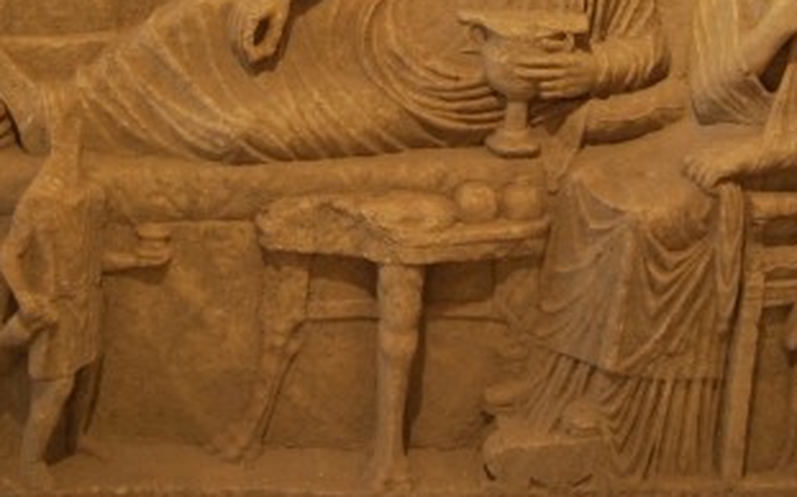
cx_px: 341
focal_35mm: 66
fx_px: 1433
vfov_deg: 18.9
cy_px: -55
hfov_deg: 31.0
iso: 500
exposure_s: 1/30
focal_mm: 20
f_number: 3.8
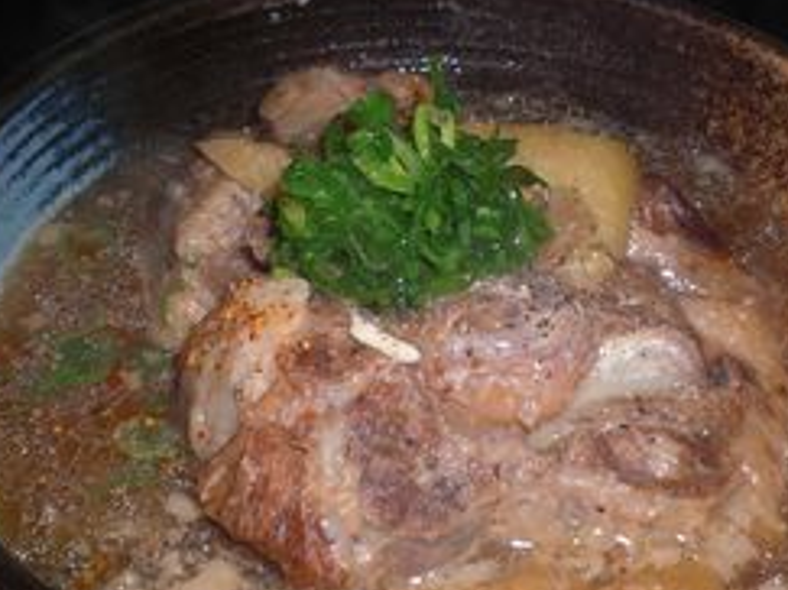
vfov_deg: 27.0
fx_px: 1229
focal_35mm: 54
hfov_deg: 35.6
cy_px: 336
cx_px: 407
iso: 64
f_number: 5.6
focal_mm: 6.3
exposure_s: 1/60
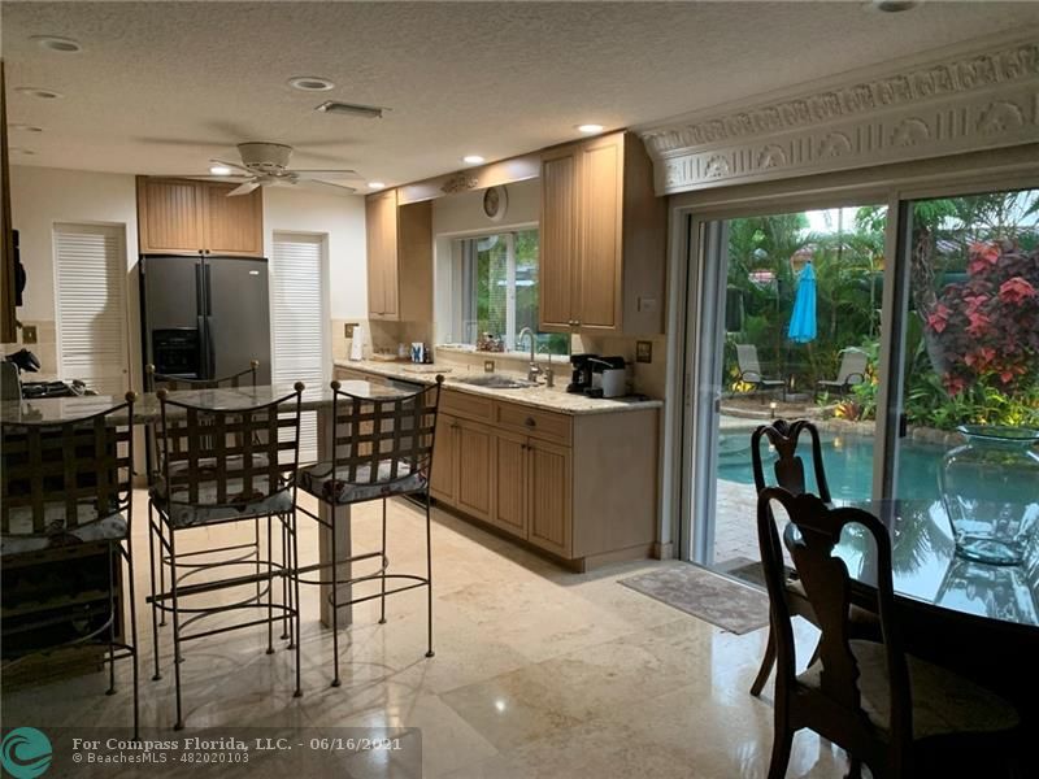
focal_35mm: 26
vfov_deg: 53.1
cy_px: 390
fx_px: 780
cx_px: 520
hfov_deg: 67.3
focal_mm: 4.25
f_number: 1.8
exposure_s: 1/60
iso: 320
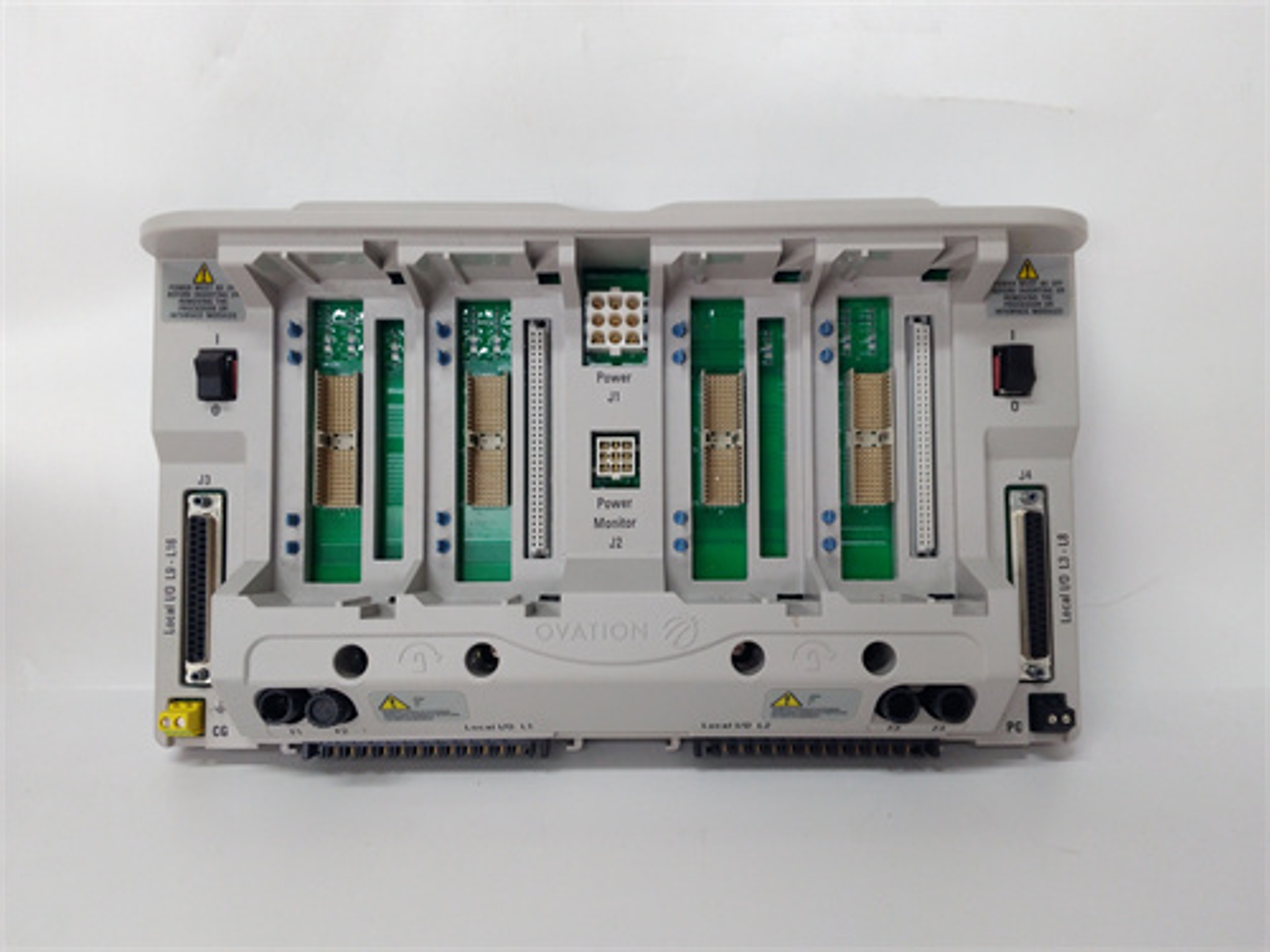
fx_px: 991
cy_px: 476
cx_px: 635
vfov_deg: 51.4
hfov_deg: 65.3
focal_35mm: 27
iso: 148
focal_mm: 3.79
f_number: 2
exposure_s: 1/33
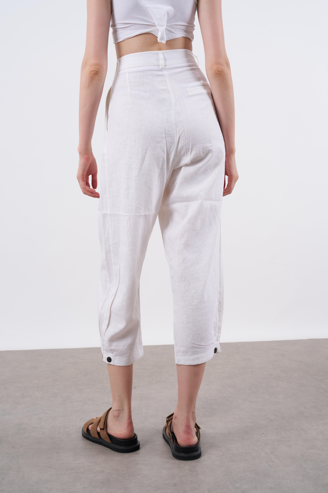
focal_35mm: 47
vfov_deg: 41.9
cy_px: 246
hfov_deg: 28.6
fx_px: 642
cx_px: 164
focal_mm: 47
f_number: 8
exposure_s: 1/160
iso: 160
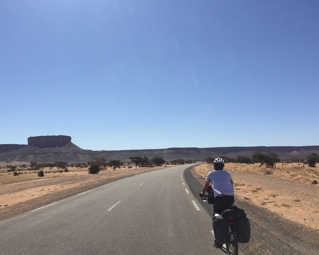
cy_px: 136
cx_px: 145
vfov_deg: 44.5
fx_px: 312
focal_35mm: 33
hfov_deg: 54.1
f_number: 2.2
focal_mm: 4.15
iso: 32
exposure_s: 1/4405
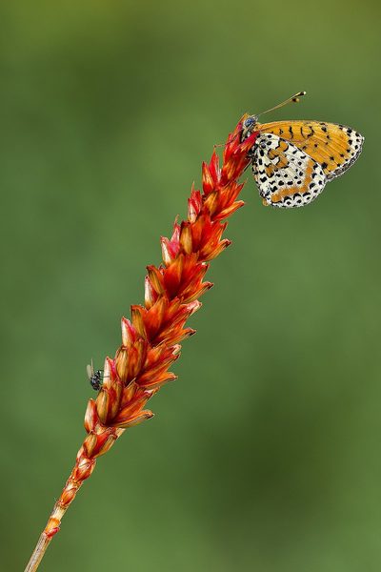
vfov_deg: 13.7
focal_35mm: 150
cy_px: 286
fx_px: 2381
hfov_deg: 9.1
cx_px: 190
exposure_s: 1/125
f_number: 8
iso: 320
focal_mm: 150
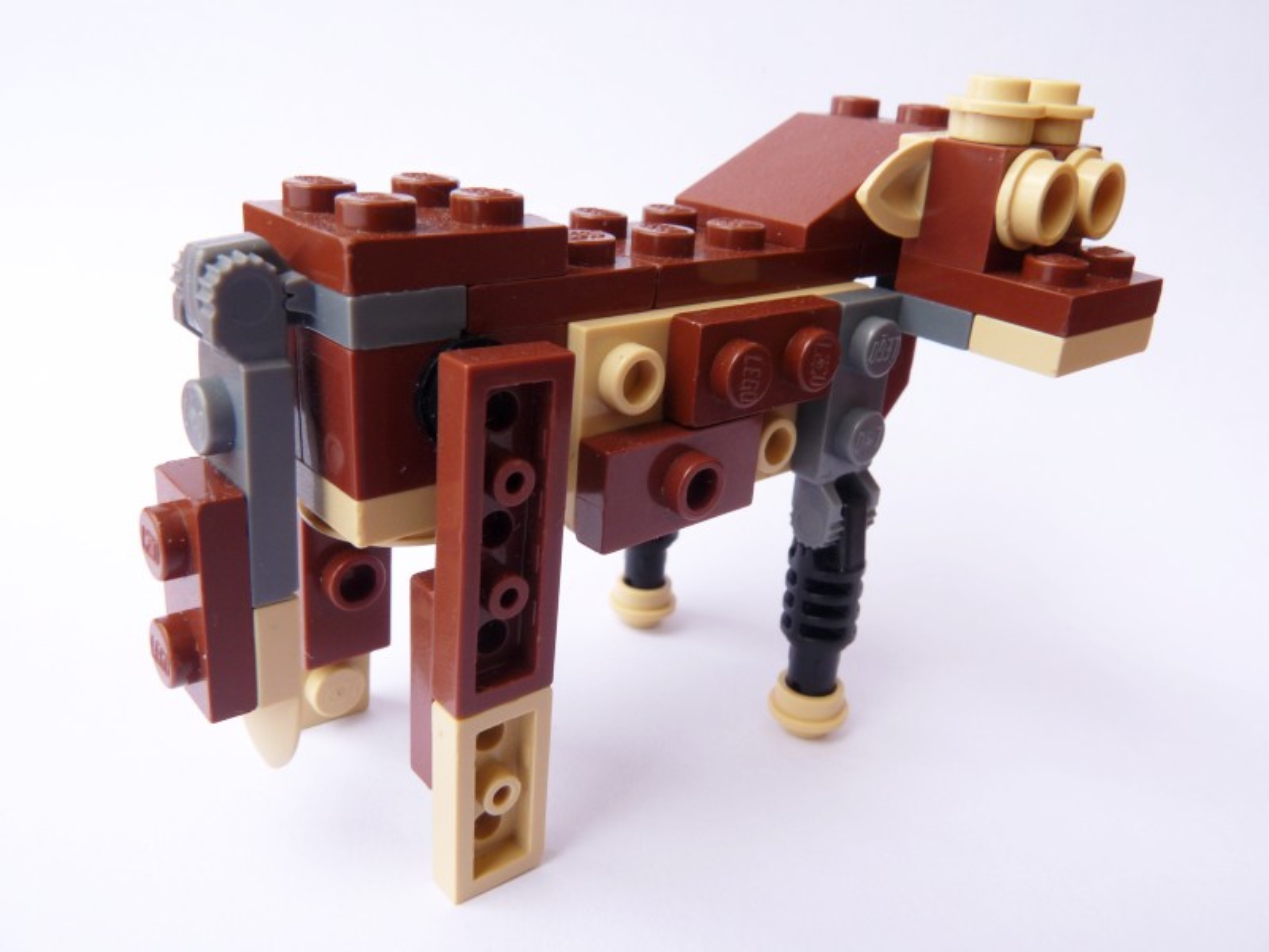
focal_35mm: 27
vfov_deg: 51.4
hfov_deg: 65.3
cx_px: 634
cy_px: 476
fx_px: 990
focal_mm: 4.8
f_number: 5.6
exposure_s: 1/15
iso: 100
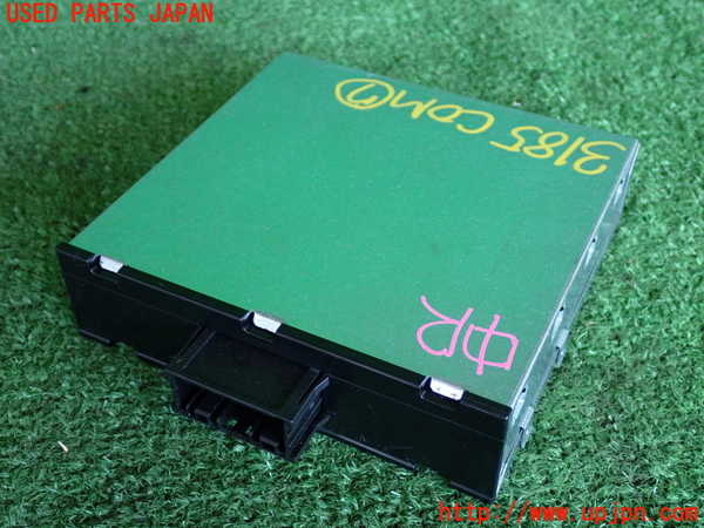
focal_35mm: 44
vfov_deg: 32.9
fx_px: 895
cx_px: 352
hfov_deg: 42.9
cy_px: 264
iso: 500
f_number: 2.9
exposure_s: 1/125
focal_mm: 7.84
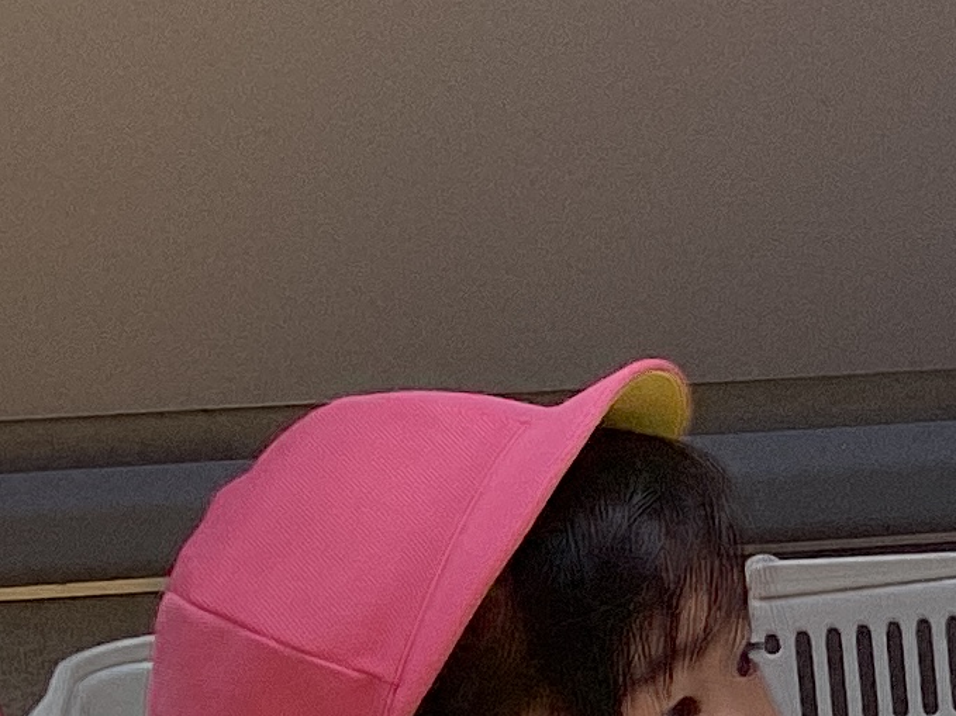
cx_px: 1553
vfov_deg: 9.9
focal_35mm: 149
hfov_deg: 12.4
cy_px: 775
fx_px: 4114
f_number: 2.4
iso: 25
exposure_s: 1/994
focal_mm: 3.3
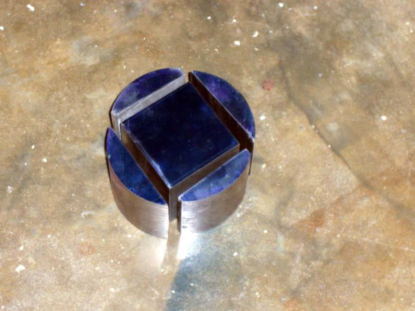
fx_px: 1331
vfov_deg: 13.3
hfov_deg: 17.7
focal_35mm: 111
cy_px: 156
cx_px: 208
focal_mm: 16.8
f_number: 4.8
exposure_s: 1/90
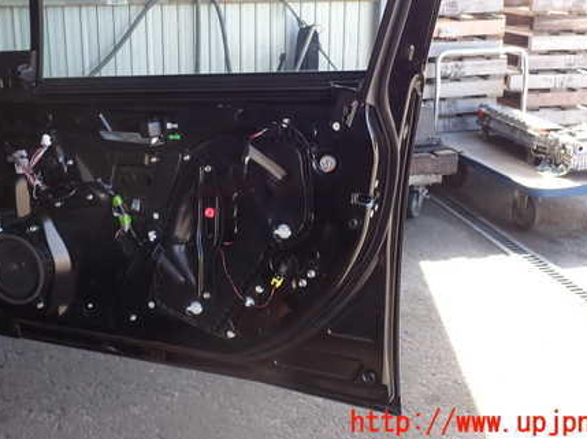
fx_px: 712
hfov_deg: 44.7
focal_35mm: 42
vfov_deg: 33.9
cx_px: 249
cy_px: 133
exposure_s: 1/60
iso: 100
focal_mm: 5.4
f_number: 3.2
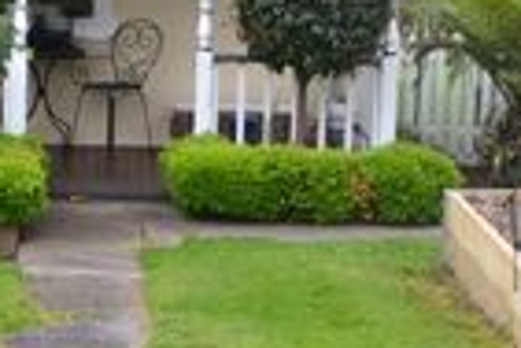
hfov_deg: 12.0
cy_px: 2
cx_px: 81
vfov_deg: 8.0
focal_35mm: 170
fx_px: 2460
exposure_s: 1/80
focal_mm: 34
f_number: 8
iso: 400
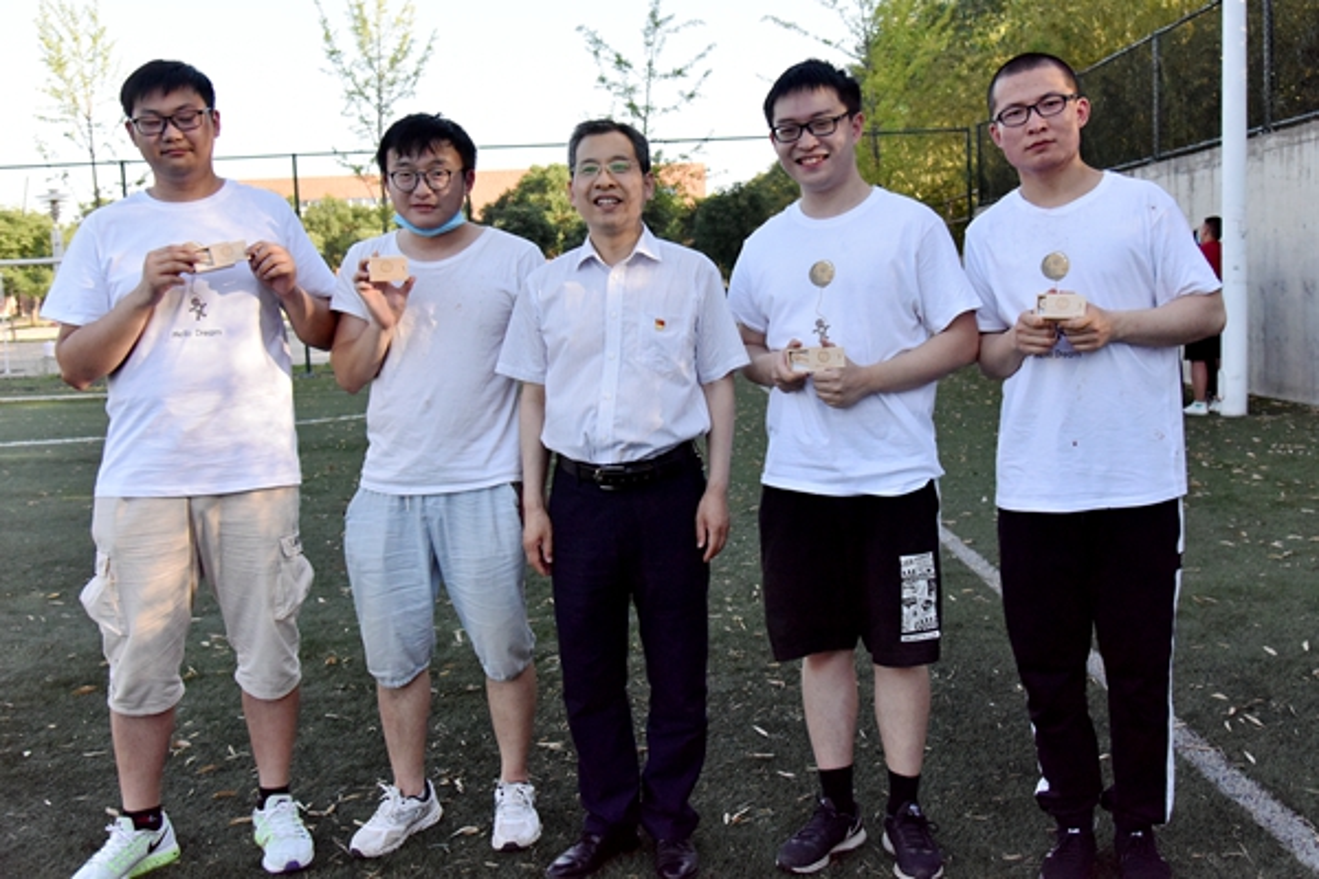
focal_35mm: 32
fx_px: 1172
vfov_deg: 41.1
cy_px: 440
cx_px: 660
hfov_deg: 58.7
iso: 6400
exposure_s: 1/5000
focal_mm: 32
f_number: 5
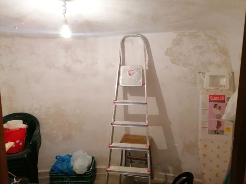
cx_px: 123
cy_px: 92
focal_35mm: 27
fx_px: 192
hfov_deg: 65.3
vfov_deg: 51.3
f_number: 1.8
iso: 320
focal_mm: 4.75
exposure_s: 1/25
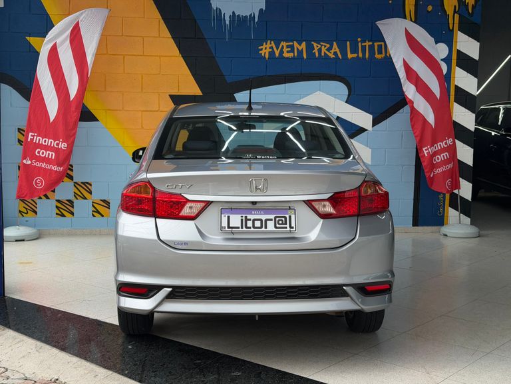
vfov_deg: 30.3
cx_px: 256
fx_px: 709
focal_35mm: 48
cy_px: 192
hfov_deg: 39.7
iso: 64
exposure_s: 1/261
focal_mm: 6.76
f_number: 1.78
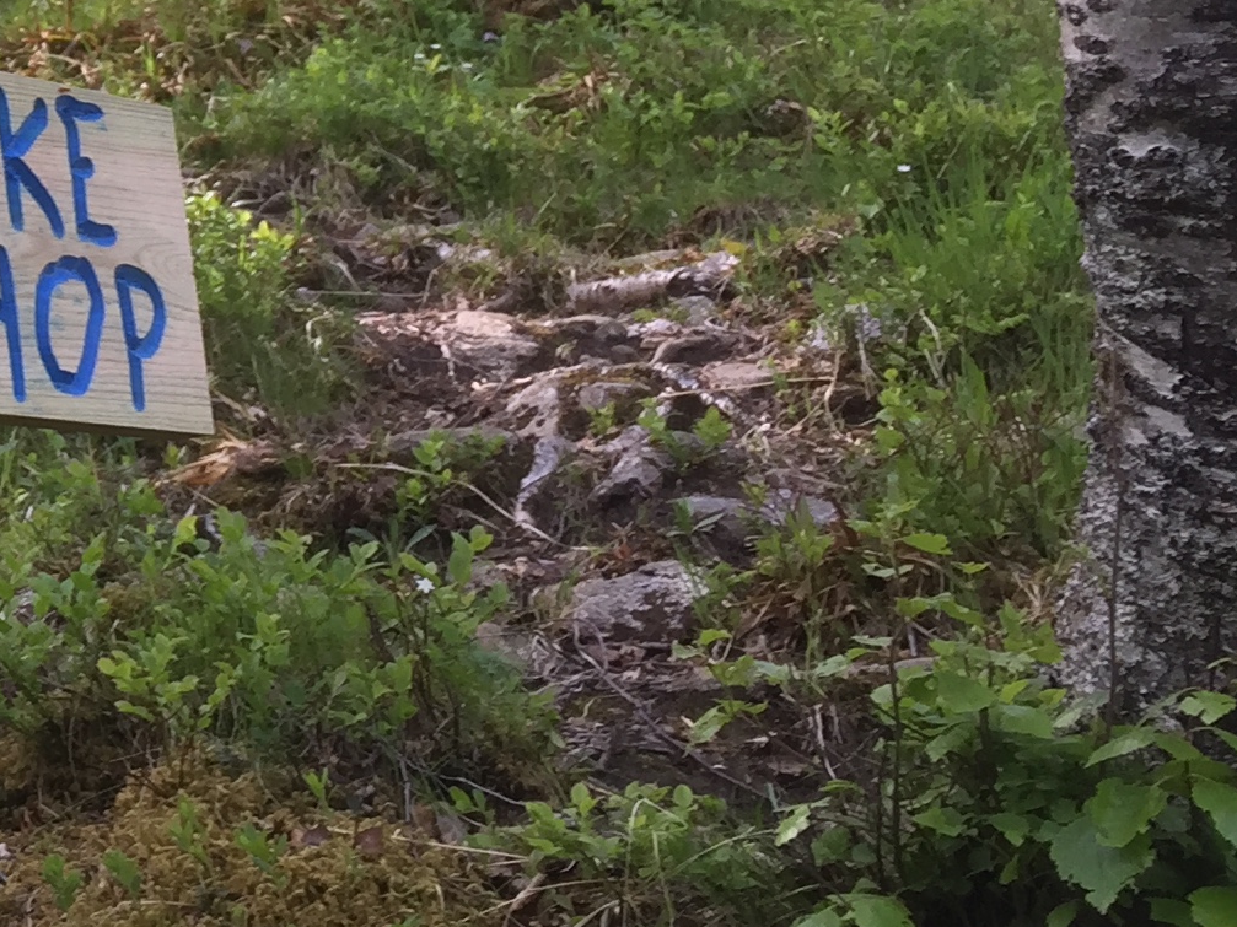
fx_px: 3359
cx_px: -553
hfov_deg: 18.7
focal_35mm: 94
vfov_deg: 15.3
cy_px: -111
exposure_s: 1/159
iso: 32
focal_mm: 4.15
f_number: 2.2
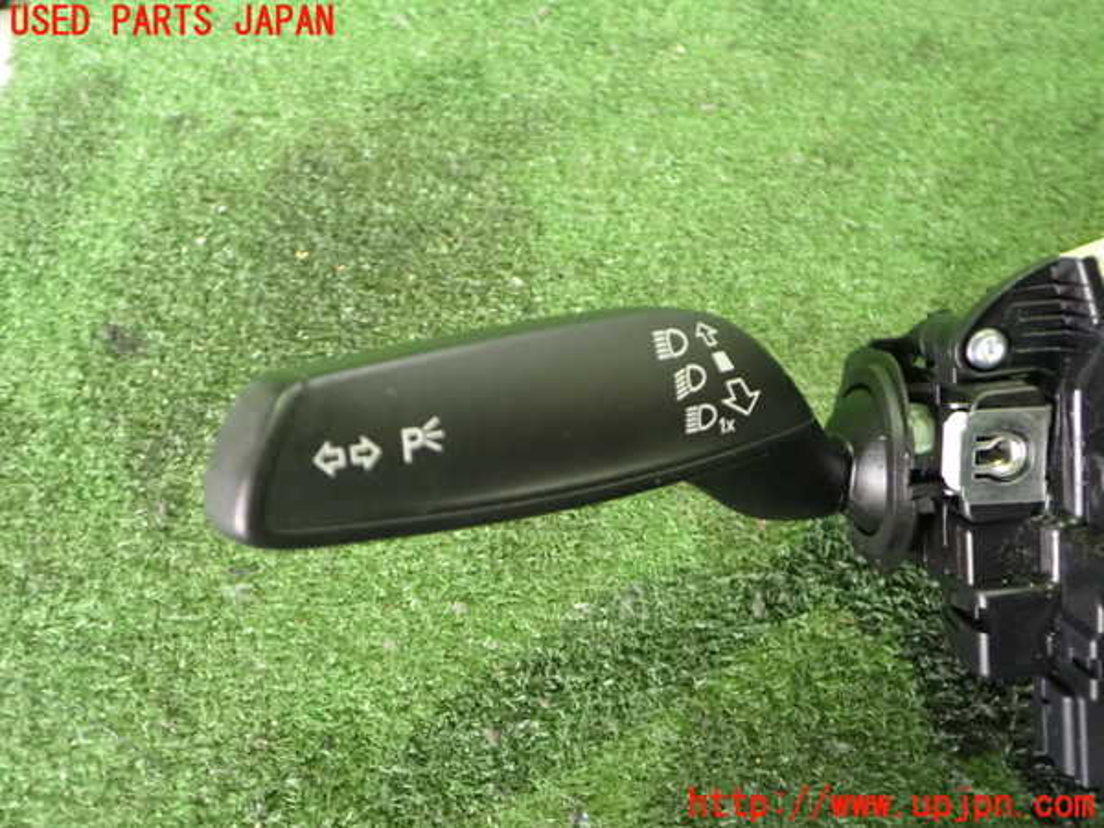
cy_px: 414
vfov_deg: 46.8
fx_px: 957
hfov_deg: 60.0
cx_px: 552
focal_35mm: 30
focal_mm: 5.4
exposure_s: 1/50
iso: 1250
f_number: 2.3
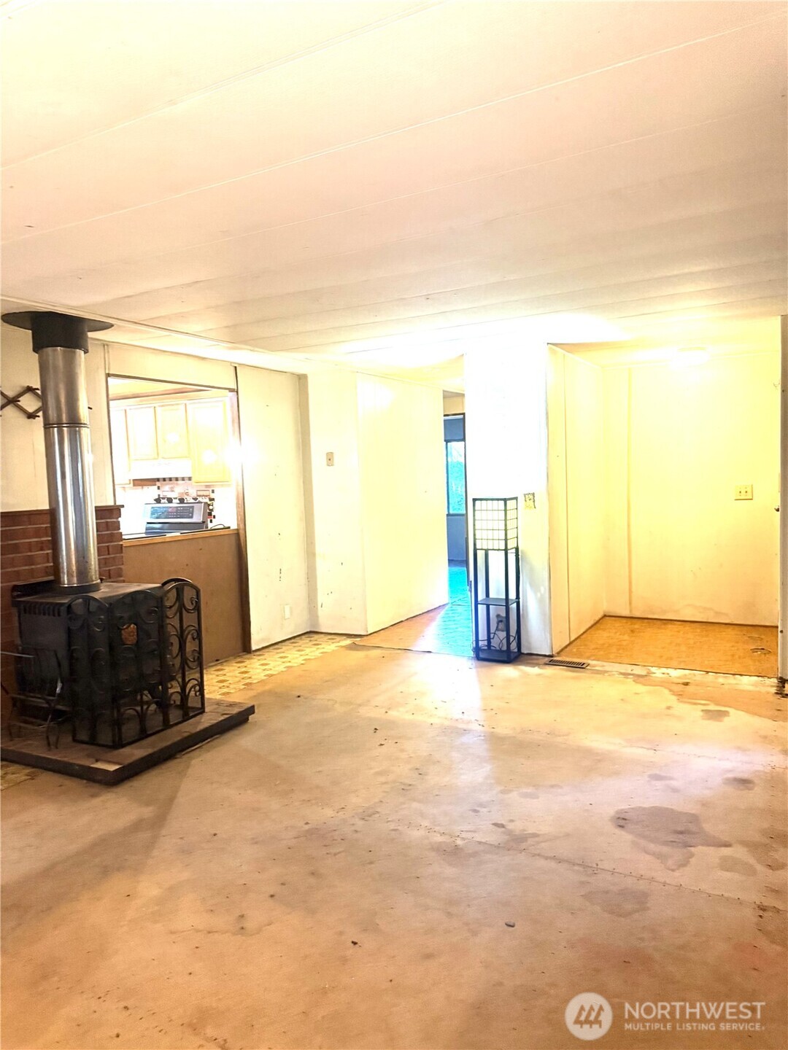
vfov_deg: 71.6
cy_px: 525
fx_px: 728
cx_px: 394
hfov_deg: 56.8
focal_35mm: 24
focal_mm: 6.76
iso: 500
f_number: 1.78
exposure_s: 1/60
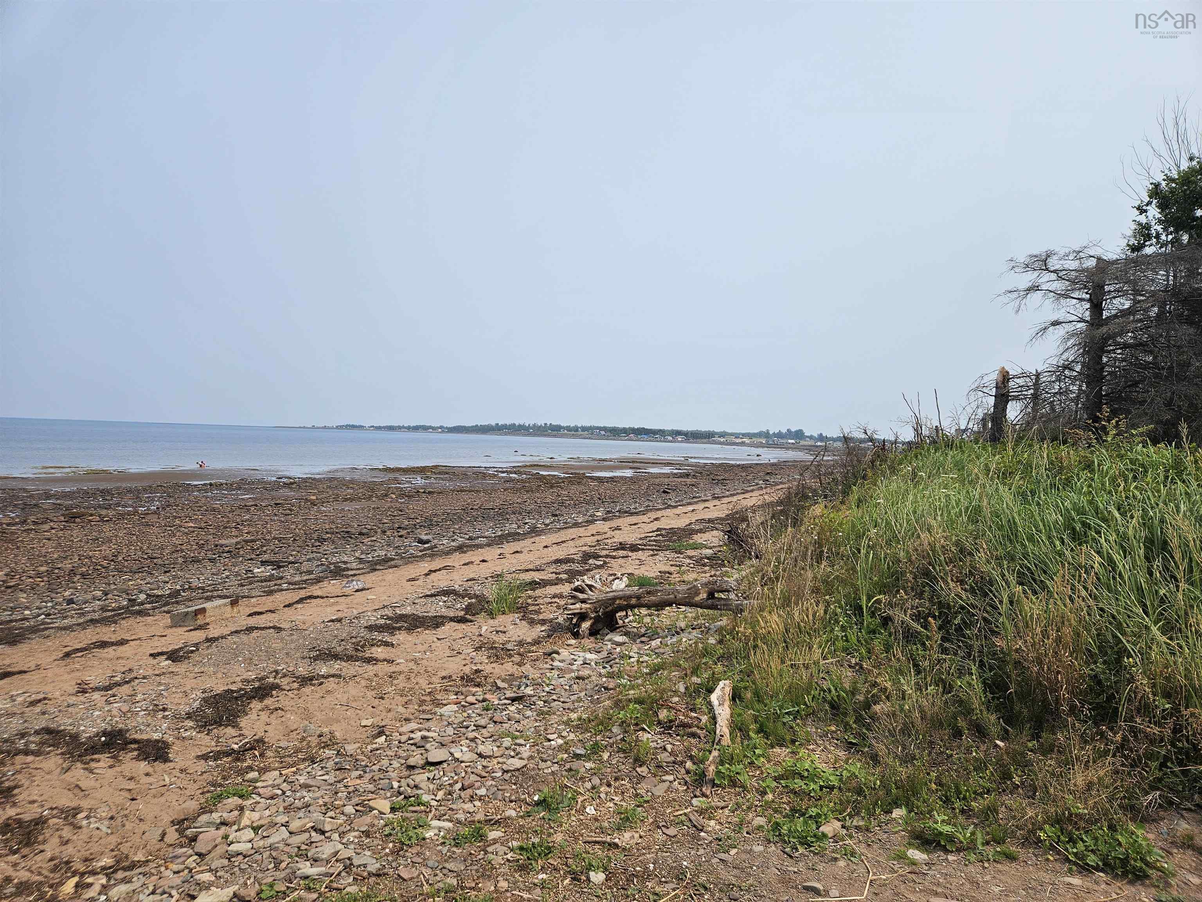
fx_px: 799
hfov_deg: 73.9
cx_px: 601
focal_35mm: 23
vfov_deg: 58.9
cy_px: 451
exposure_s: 1/3569
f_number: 1.8
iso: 25
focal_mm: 5.4
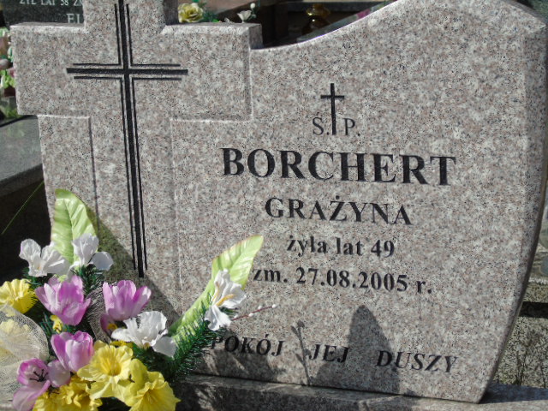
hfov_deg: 20.9
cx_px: 274
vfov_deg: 15.7
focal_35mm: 94
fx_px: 1488
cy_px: 206
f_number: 4.3
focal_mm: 17
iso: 80
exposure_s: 1/1000
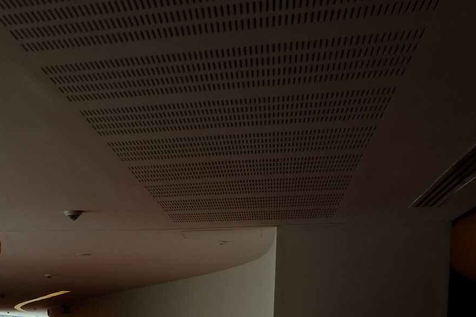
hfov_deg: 26.7
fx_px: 860
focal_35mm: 65
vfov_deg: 19.7
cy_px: 377
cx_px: -127
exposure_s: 1/320
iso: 200
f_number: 3.5
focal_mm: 16
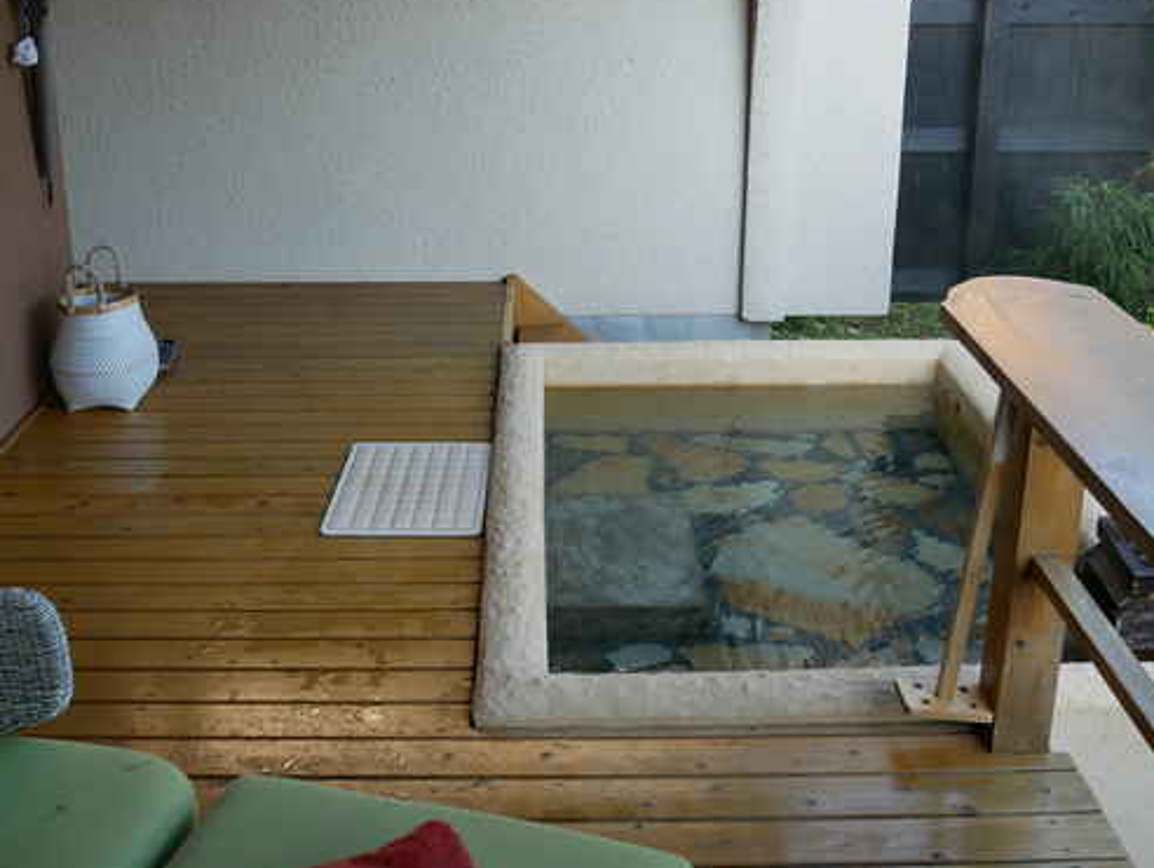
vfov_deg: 36.5
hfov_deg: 47.8
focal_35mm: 39
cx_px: 544
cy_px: 294
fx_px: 1301
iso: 200
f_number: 4
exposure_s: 1/160
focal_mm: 12
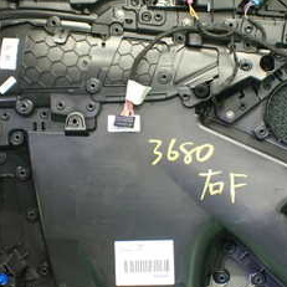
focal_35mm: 69
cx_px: 170
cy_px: 127
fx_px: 647
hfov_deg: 25.0
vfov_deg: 25.0
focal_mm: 5.4
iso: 800
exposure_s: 1/100
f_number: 2.3
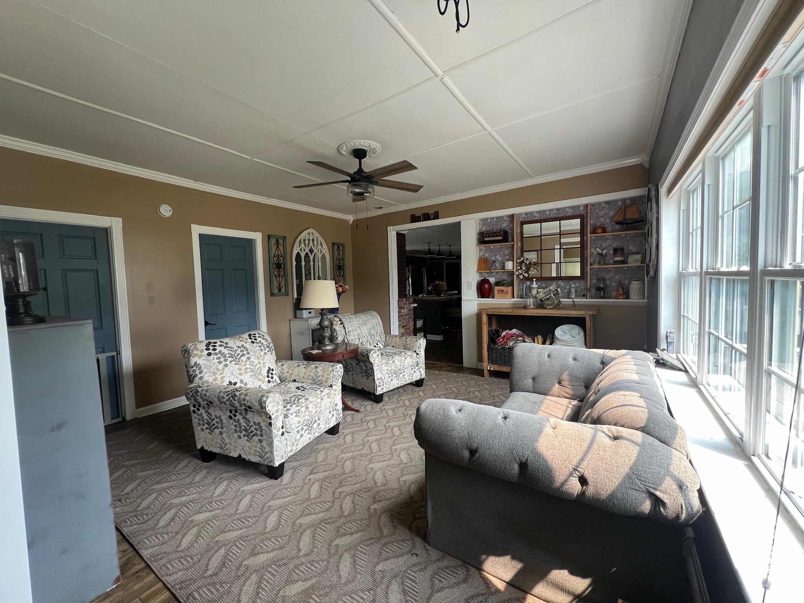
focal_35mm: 13
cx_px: 402
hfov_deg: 106.2
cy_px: 302
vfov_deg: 89.9
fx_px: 302
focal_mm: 1.57
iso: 125
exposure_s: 1/99
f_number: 1.8
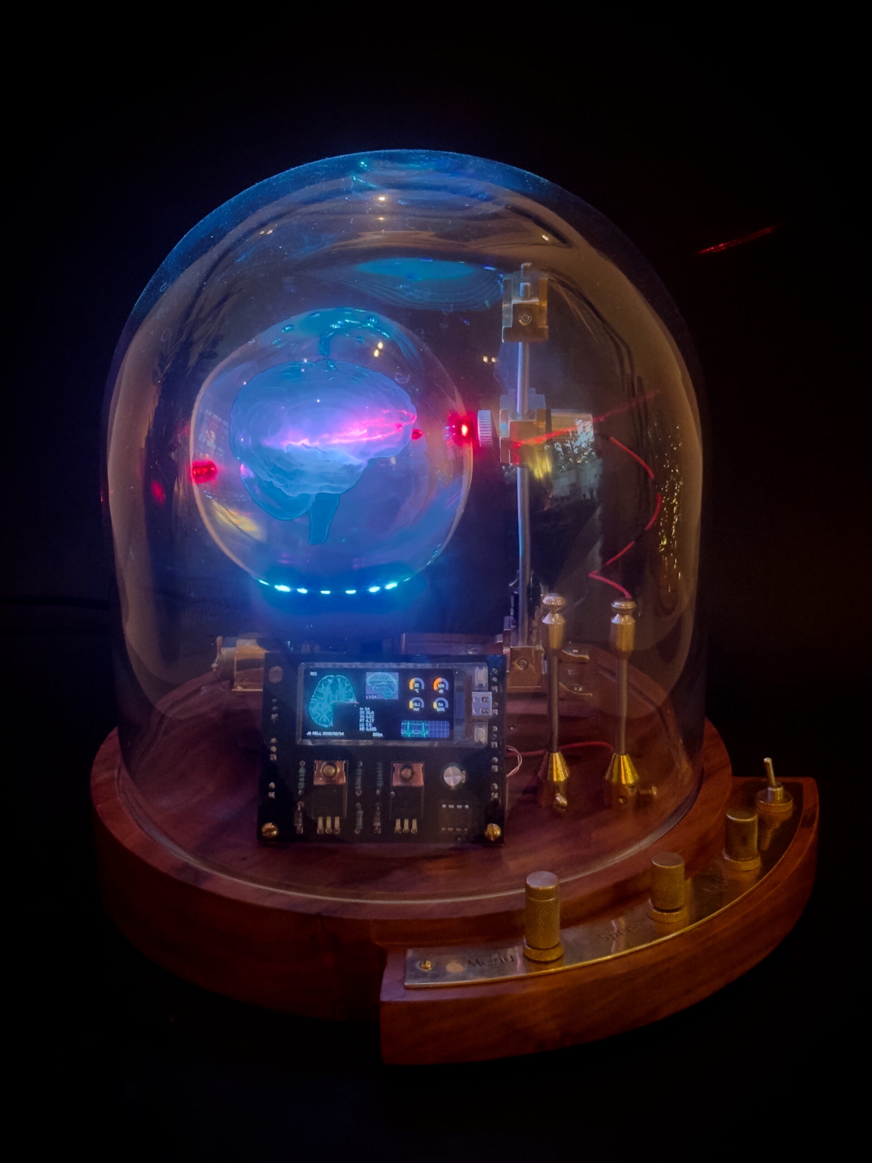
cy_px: 582
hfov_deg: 30.3
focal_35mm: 48
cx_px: 436
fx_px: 1612
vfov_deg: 39.7
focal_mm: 6.86
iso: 400
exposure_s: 1/25
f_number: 1.78
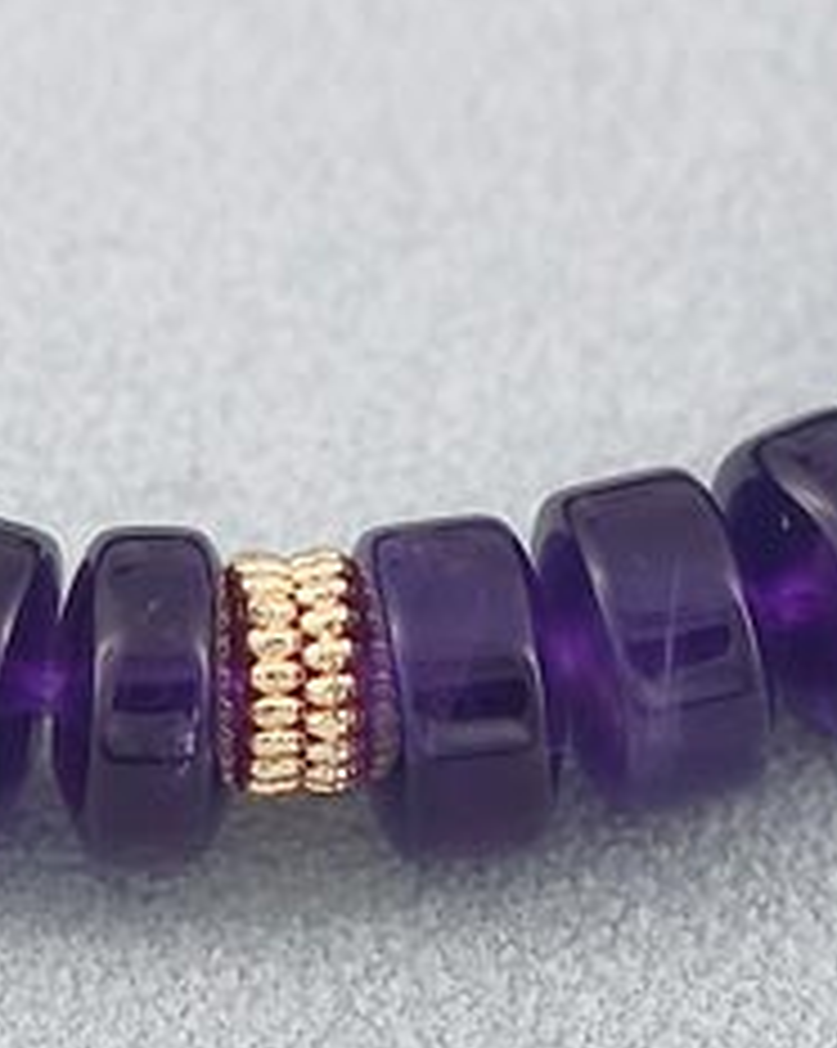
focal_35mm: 411
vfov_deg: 4.7
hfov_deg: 3.8
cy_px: -272
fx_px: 12743
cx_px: -22
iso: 125
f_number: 2.67
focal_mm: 22.48
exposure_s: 1/160
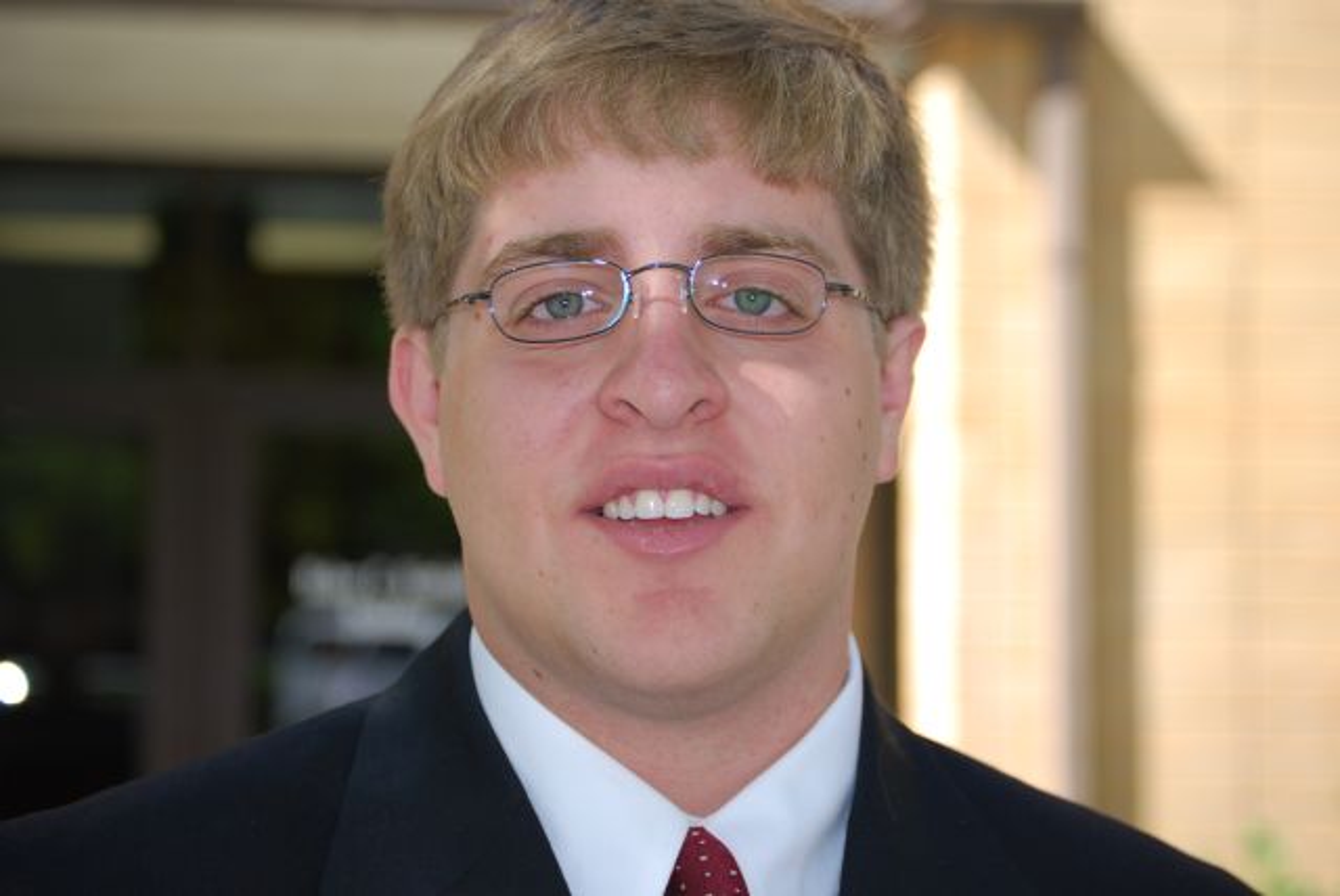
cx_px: 670
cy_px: 448
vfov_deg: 16.6
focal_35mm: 82
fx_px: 3074
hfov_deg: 24.6
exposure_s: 1/160
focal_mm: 55
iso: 100
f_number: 4
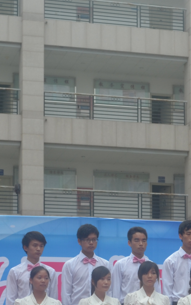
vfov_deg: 14.4
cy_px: 299
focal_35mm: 143
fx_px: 1191
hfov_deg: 9.0
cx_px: 261
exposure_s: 1/200
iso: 200
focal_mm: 30
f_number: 8
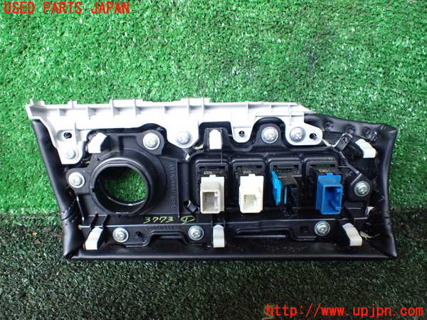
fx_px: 370
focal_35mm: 30
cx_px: 214
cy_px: 160
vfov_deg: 46.8
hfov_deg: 60.0
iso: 640
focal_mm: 5.4
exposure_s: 1/125
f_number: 2.3
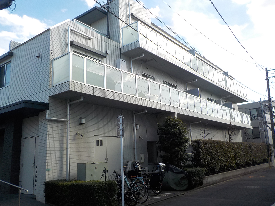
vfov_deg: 46.8
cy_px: 103
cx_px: 138
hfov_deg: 60.0
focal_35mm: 30
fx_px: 238
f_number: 3.3
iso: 125
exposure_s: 1/640
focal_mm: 4.1
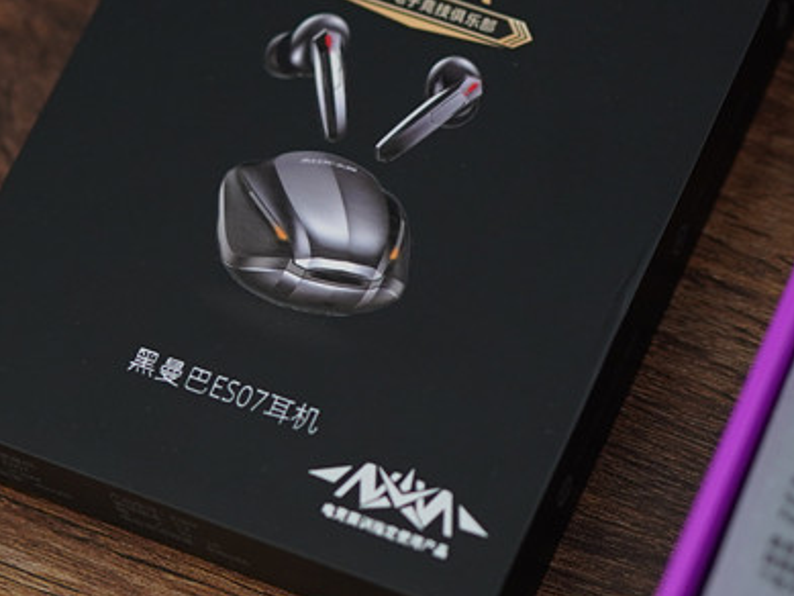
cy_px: 297
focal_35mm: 158
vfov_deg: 9.4
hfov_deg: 12.4
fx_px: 3625
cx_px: 684
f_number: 2
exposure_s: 1/50
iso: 800
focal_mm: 50
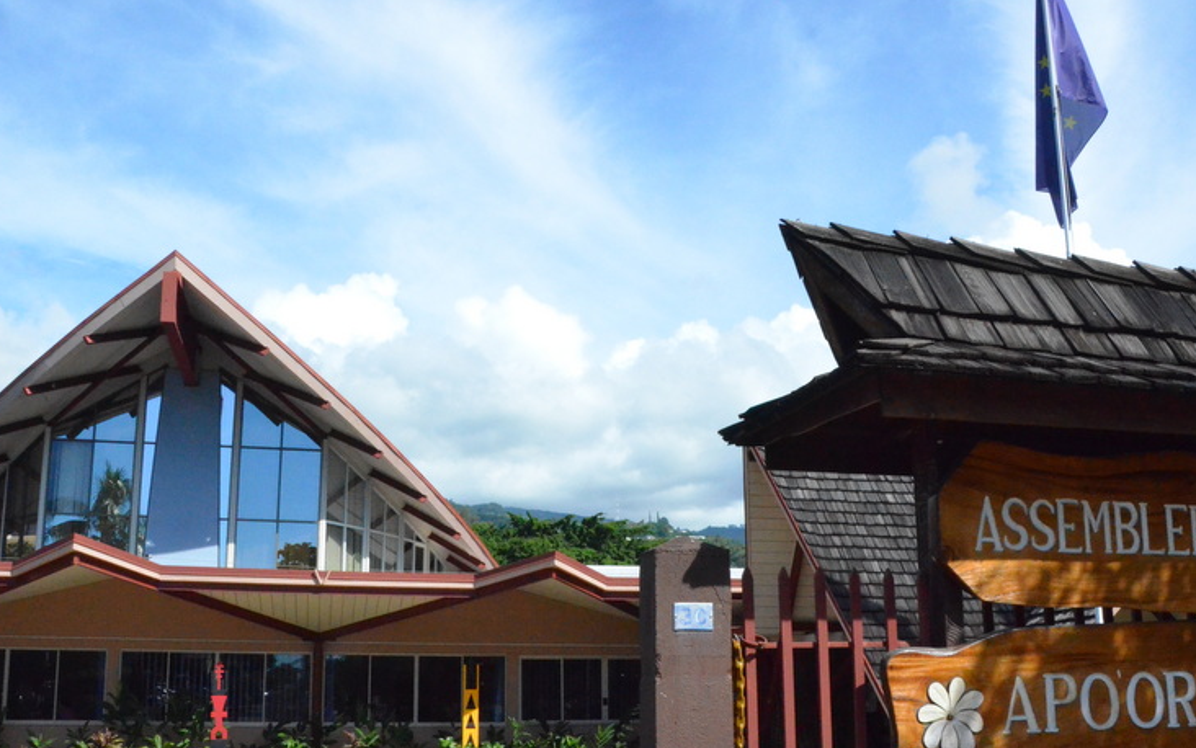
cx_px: 629
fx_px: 978
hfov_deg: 62.8
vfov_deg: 41.8
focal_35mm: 30
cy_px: 402
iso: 6400
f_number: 22
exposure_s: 1/2000
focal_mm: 18
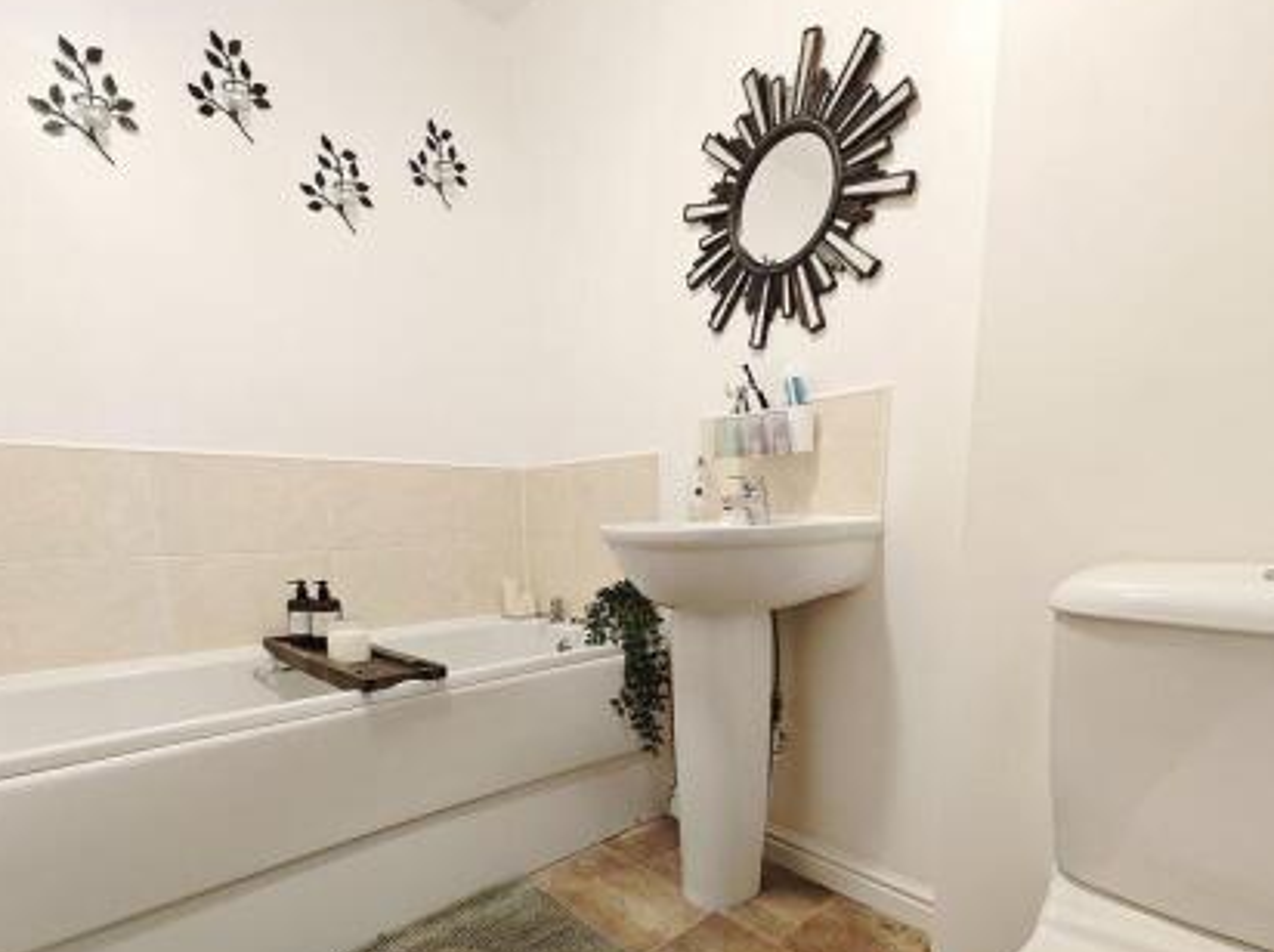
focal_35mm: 17
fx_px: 625
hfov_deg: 91.1
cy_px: 632
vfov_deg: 72.5
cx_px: 635
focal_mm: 2.03
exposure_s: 1/25
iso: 640
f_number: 1.8
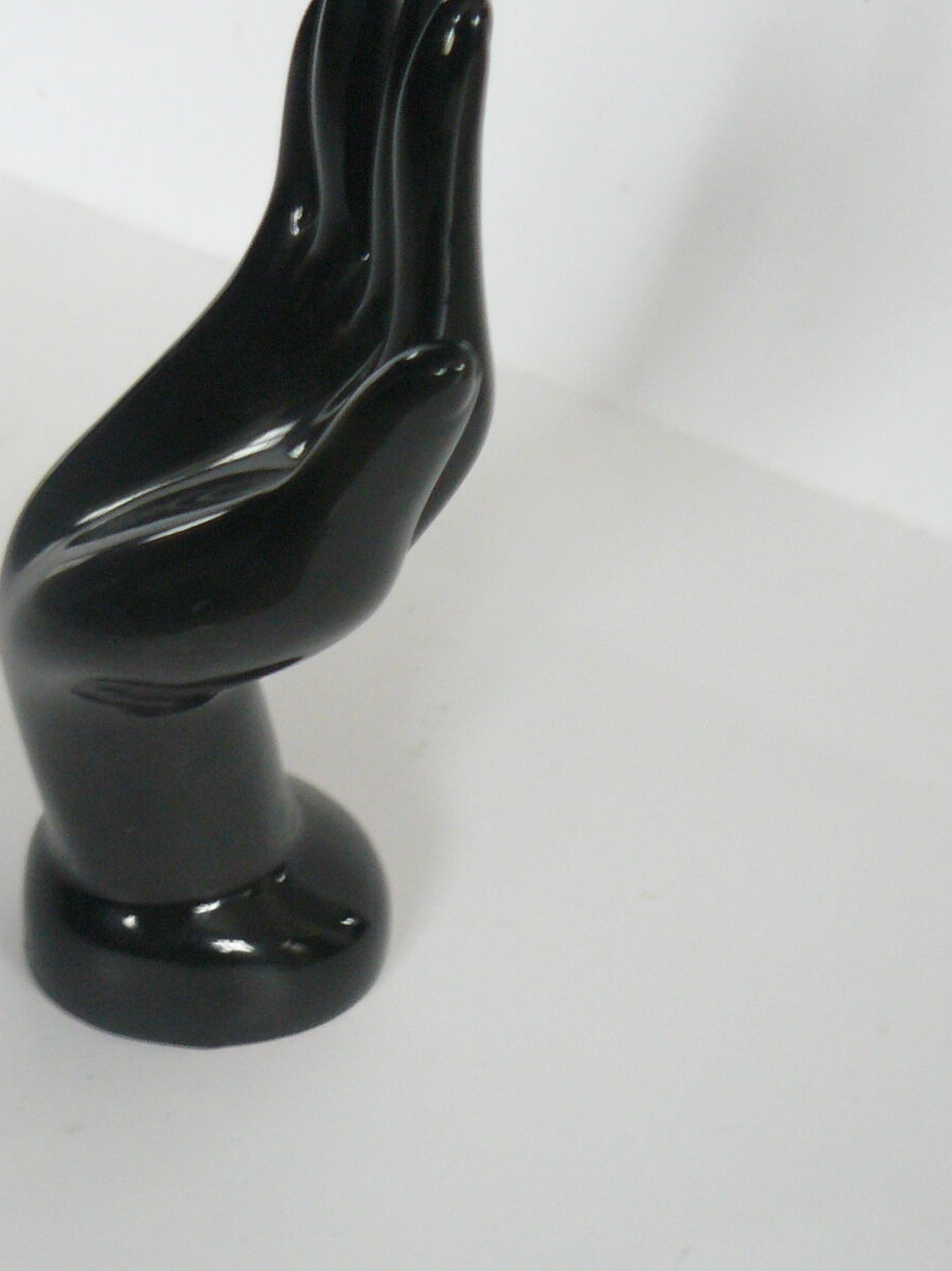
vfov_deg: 31.7
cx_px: 247
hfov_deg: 23.8
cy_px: 670
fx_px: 2238
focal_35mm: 61
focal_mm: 6
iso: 200
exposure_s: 1/8
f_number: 2.8
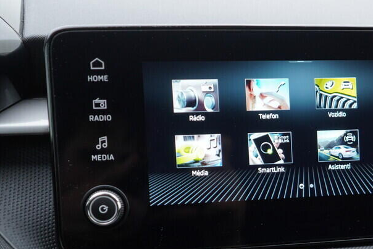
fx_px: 632
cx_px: 315
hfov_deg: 31.7
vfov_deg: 22.0
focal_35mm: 61
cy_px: 200
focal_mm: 24
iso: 125
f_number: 2.8
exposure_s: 1/40
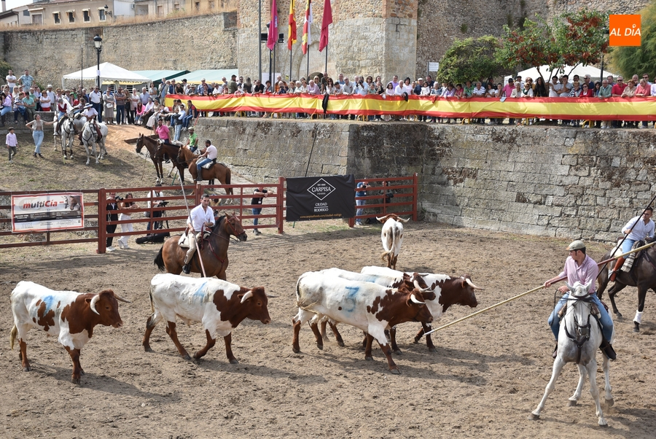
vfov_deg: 25.8
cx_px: 328
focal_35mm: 52
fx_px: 958
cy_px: 220
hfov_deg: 37.8
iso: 100
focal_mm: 35
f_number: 4.2
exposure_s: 1/400
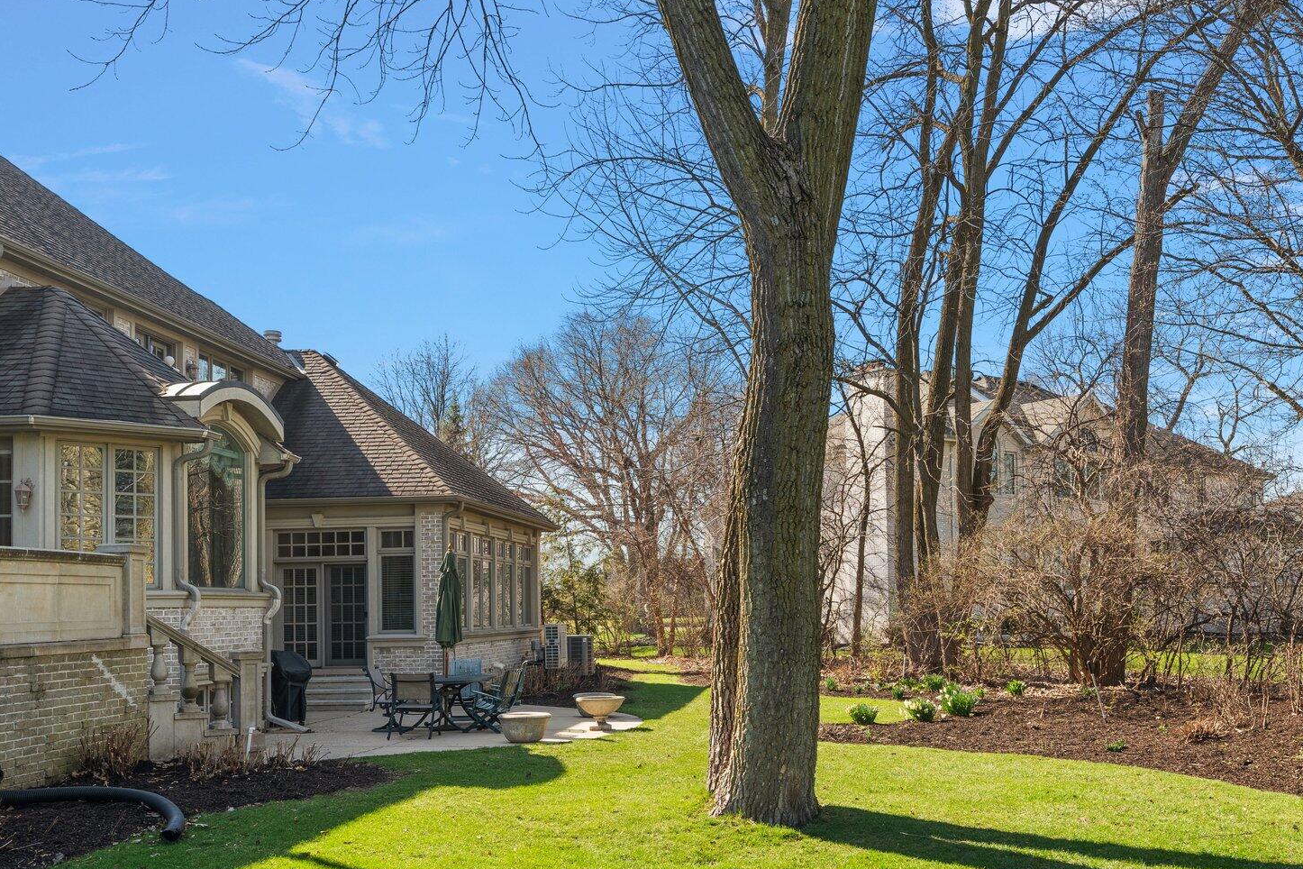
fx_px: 1231
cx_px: 734
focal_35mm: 34
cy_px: 596
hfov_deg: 55.6
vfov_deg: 38.3
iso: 320
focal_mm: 24
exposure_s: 1/60
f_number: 9
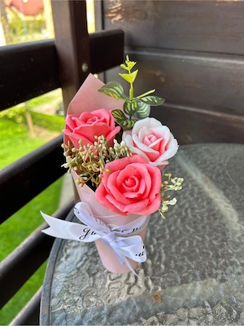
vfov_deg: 67.3
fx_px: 244
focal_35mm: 26
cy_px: 163
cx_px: 122
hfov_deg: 53.1
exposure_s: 1/271
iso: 40
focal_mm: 5.7
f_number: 1.5
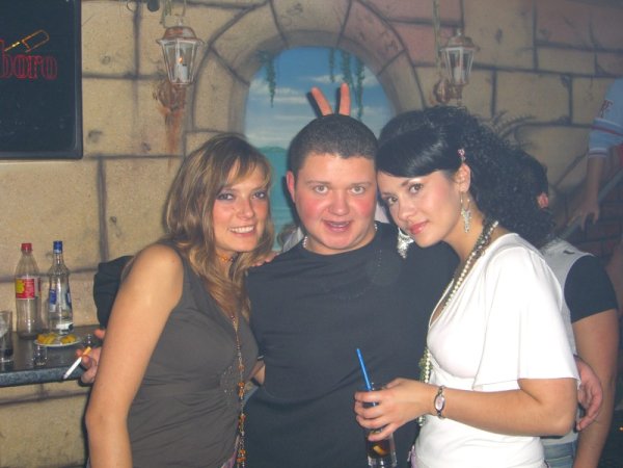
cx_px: 312
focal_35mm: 46
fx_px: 828
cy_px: 234
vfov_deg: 31.5
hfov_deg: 41.2
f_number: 3.1
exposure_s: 1/60
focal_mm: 9.5
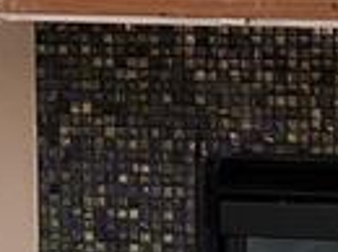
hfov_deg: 10.4
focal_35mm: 189
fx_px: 1842
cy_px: 58
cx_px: 315
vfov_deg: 7.8
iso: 1000
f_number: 1.78
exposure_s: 1/33
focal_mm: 6.86
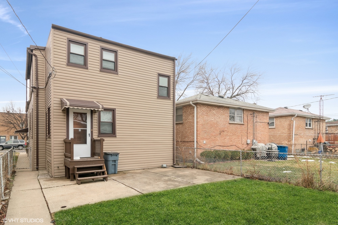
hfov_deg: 81.2
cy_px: 112
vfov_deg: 59.5
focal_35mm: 21
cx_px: 169
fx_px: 197
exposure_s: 1/80
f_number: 8
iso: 200
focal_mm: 14
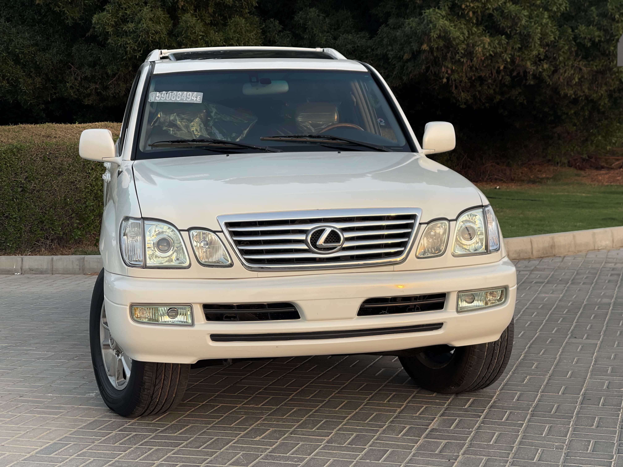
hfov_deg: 30.3
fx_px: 1152
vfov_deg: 22.9
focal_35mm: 64
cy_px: 234
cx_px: 312
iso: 25
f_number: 2.2
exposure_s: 1/121
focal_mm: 7.5
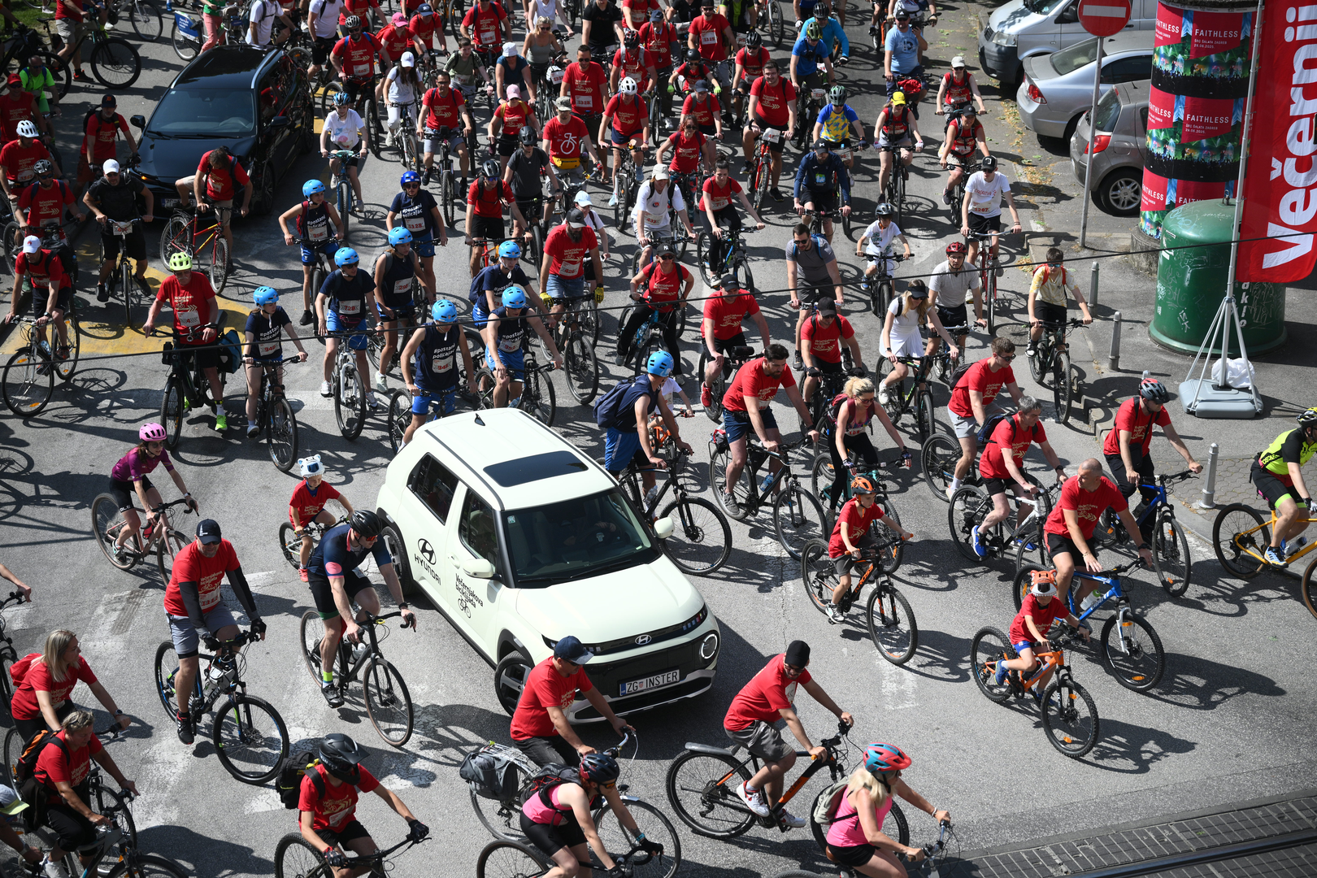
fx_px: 2341
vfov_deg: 21.2
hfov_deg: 31.4
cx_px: 658
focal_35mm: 64
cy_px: 439
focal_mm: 64
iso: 250
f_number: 4
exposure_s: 1/2500
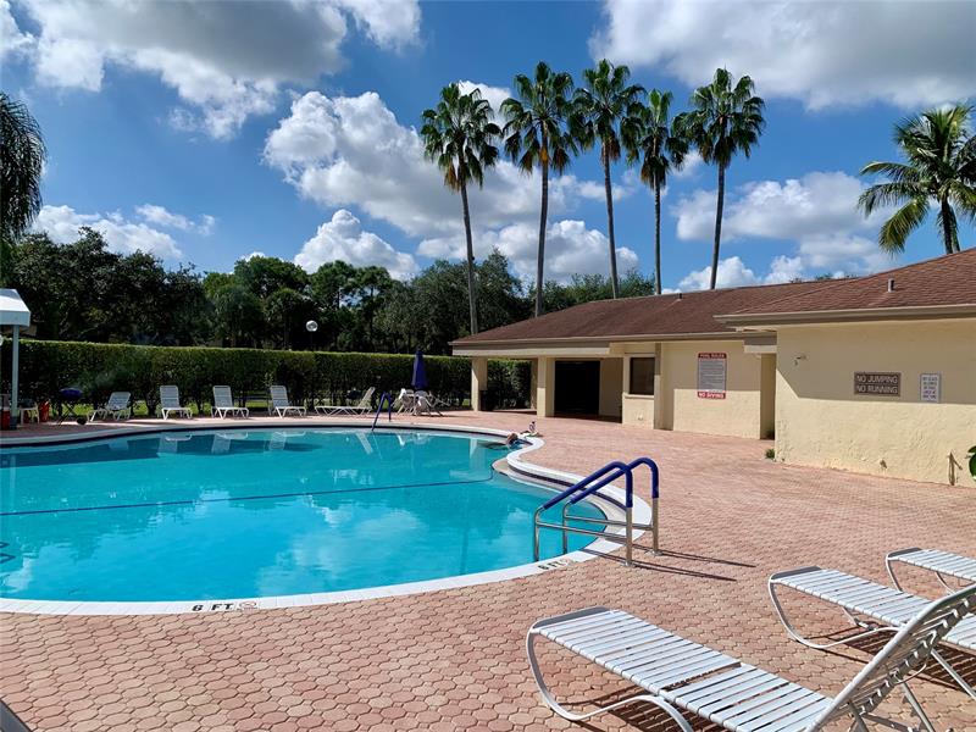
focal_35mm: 26
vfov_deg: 53.1
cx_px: 488
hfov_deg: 67.3
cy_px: 366
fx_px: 733
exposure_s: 1/4902
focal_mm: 4.25
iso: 25
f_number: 1.8
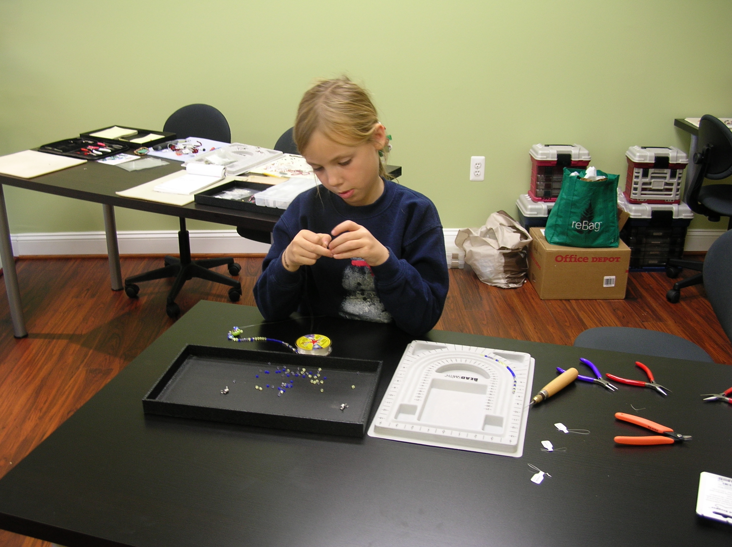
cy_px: 274
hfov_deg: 51.4
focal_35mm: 36
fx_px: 761
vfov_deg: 39.6
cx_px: 366
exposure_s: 1/7.3
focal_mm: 6
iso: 50
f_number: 2.7
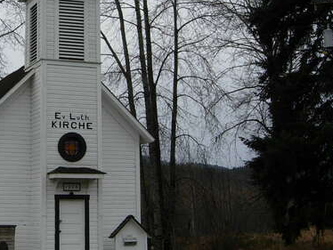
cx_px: 40
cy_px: 62
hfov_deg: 24.7
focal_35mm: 77
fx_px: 741
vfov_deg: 19.0
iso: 50
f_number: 5.4
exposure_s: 1/235
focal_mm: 7.5
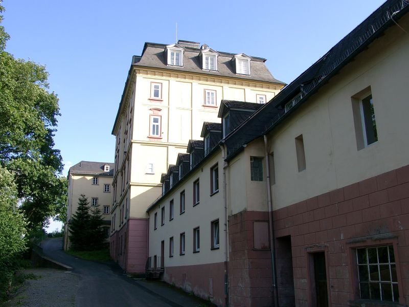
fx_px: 402
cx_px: 204
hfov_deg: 54.0
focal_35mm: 34
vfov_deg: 41.8
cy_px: 154
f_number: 4
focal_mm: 7.13
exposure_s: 1/309
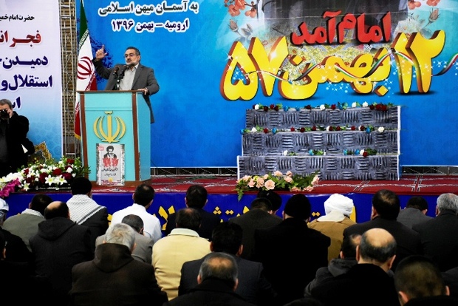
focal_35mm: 78
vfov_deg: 17.5
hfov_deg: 26.0
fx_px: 993
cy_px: 153
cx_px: 229
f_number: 4.8
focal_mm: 52
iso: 3200
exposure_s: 1/160
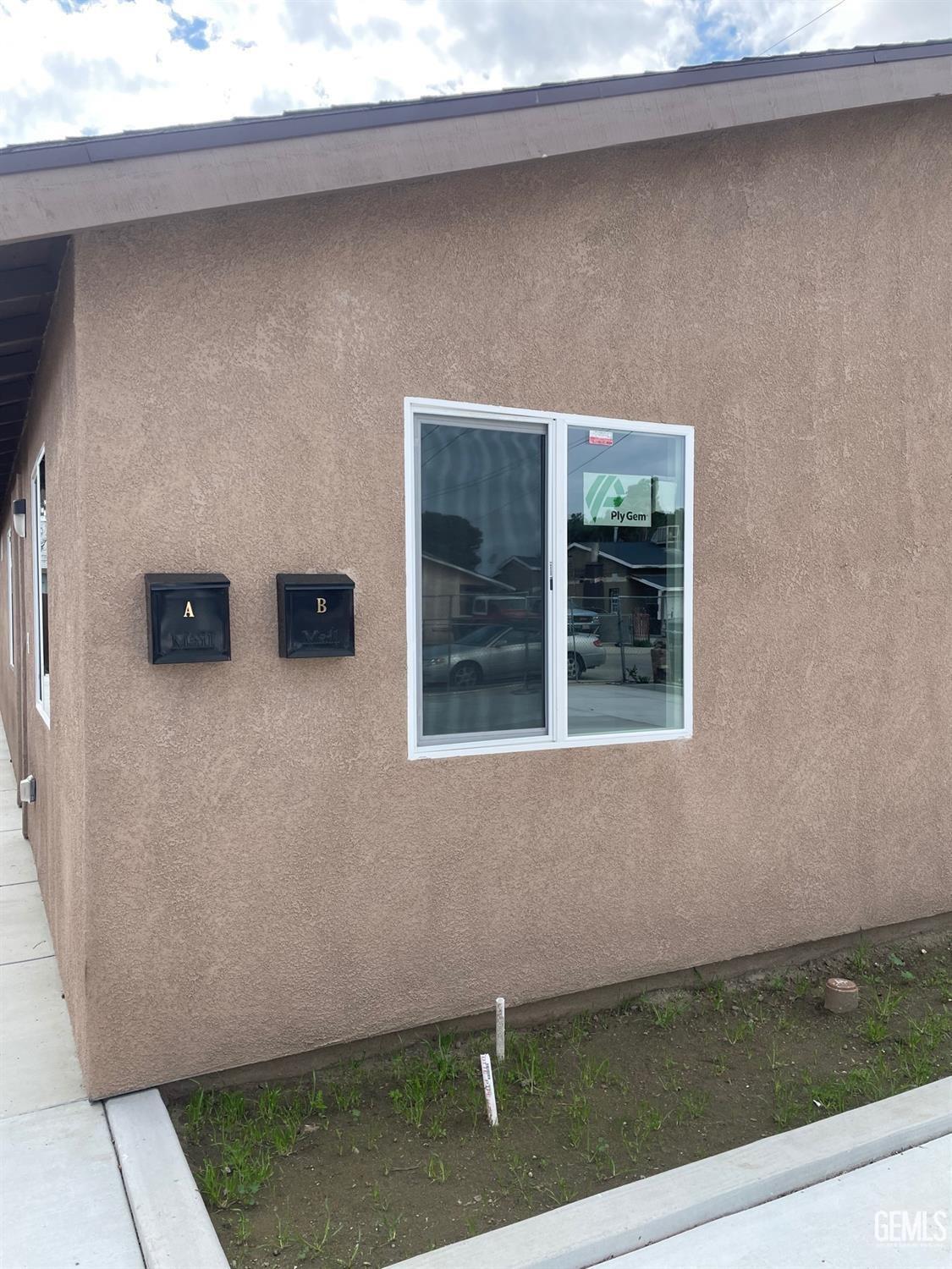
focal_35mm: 26
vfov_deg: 67.3
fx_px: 953
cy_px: 634
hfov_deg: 53.1
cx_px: 476
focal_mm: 4.2
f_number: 1.6
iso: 32
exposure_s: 1/1825
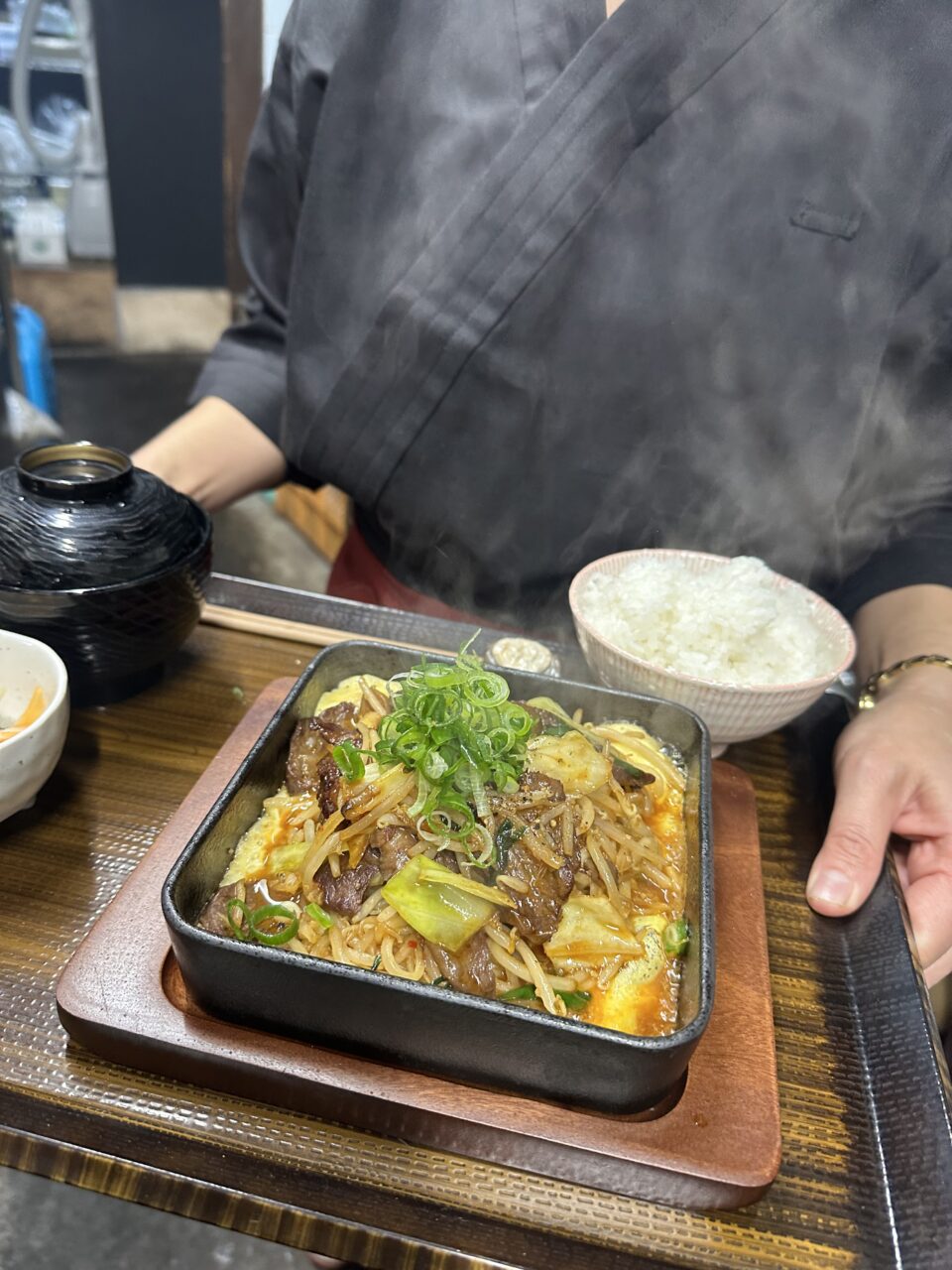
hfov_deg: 56.8
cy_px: 635
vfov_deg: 71.6
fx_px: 880
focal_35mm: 24
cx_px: 476
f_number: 1.78
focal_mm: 6.86
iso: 250
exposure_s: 1/60
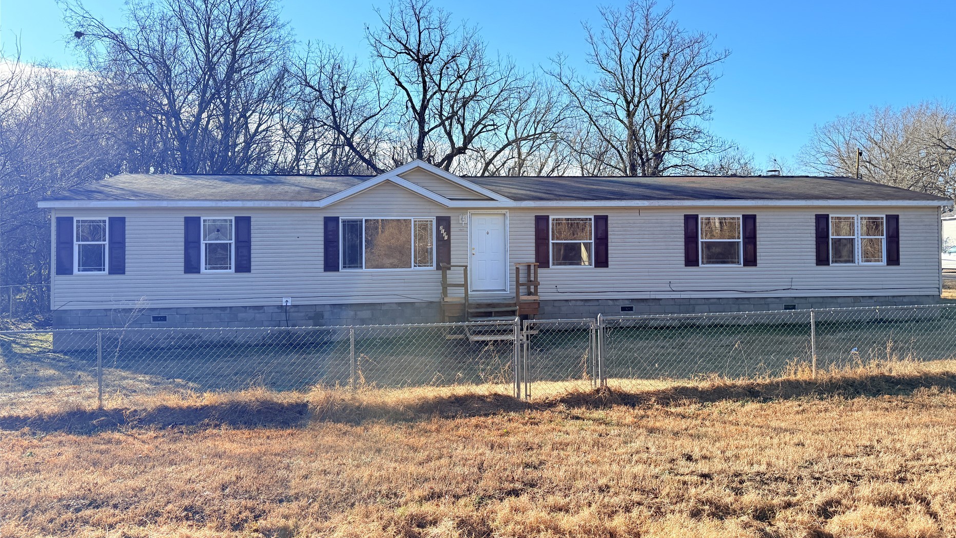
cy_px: 226
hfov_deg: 69.8
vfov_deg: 42.8
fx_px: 684
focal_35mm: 27
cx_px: 493
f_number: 1.78
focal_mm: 6.76
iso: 100
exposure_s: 1/2801
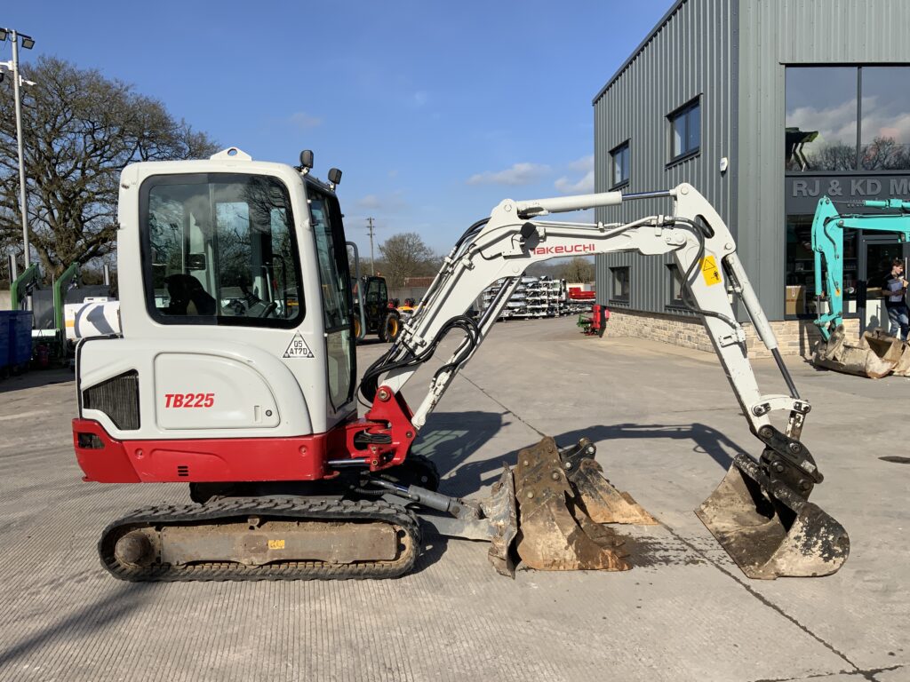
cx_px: 455
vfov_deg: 48.2
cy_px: 341
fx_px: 762
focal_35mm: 29
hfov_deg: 61.7
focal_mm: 3
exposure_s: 1/3125
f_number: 1.8
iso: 20
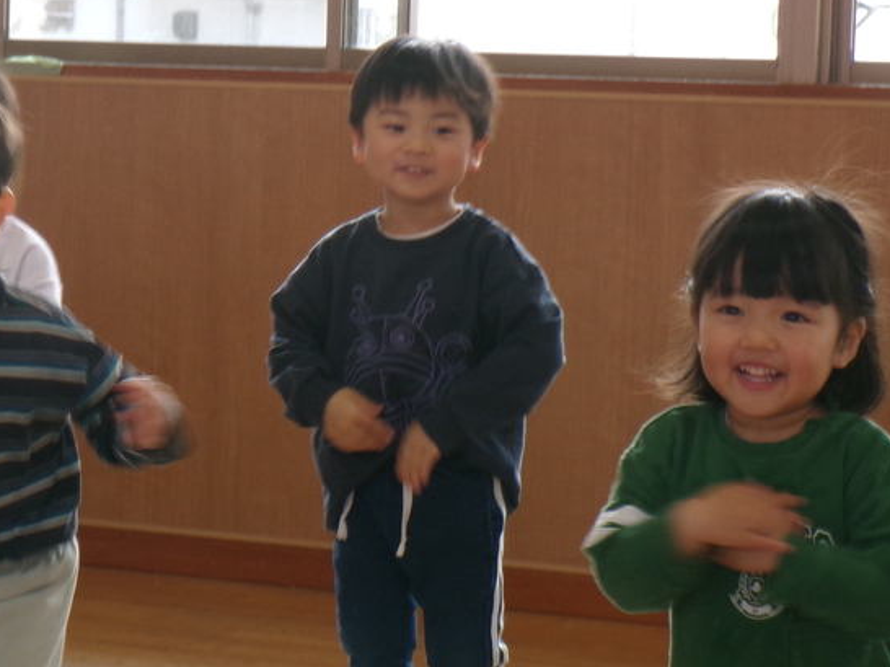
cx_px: 171
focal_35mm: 174
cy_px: 276
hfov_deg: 11.3
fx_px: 4472
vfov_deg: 8.5
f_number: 5.8
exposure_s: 1/60
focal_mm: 16.9
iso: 169
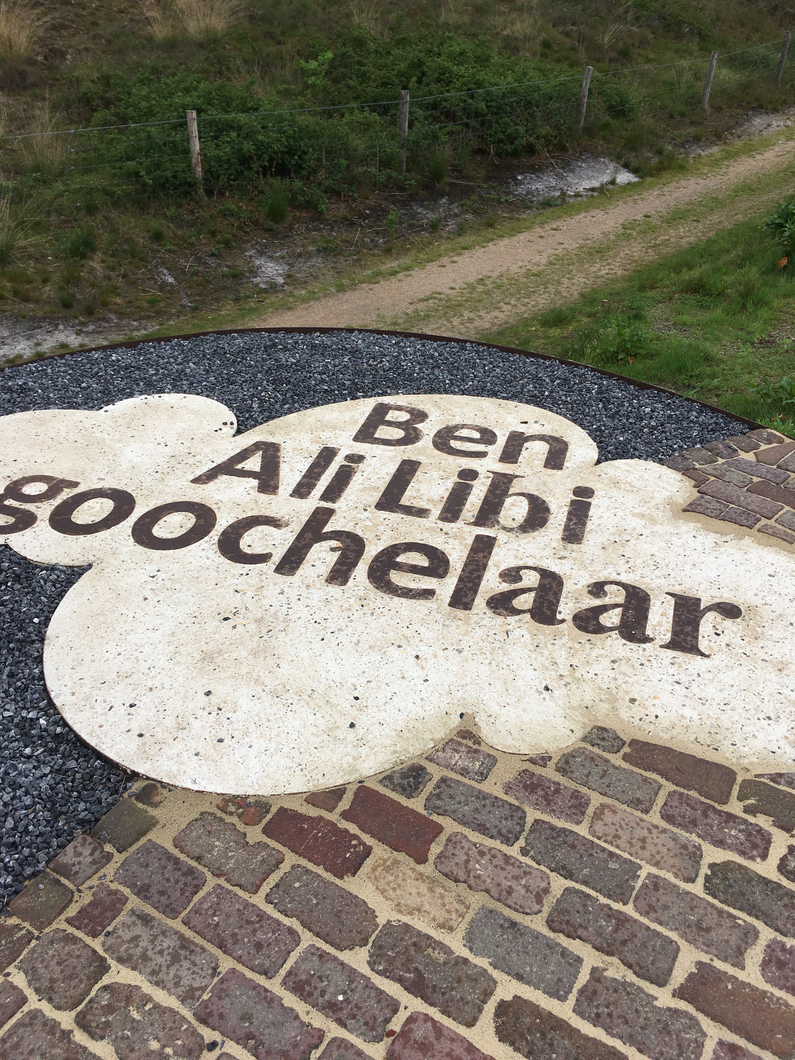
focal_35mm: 29
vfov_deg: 61.7
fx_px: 888
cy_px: 530
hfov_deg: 48.2
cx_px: 398
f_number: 2.2
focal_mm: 4.15
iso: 25
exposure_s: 1/1350
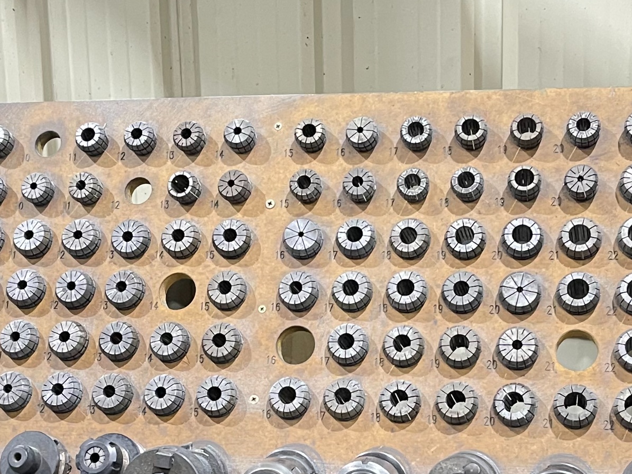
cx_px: 355
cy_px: 336
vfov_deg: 20.6
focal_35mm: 71
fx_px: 1296
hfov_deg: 27.4
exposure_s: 1/33
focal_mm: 5.1
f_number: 1.6
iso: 500
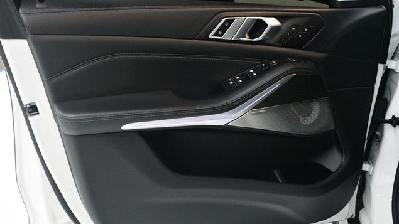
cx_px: 200
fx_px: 402
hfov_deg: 52.8
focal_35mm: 38
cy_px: 108
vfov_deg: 31.2
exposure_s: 1/80
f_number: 3.8
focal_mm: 24
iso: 3200
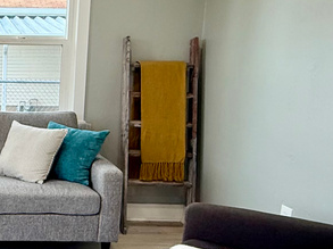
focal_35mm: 49
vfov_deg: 29.6
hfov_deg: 33.6
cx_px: -39
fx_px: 471
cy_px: 144
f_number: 2.2
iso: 125
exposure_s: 1/120
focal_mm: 2.22
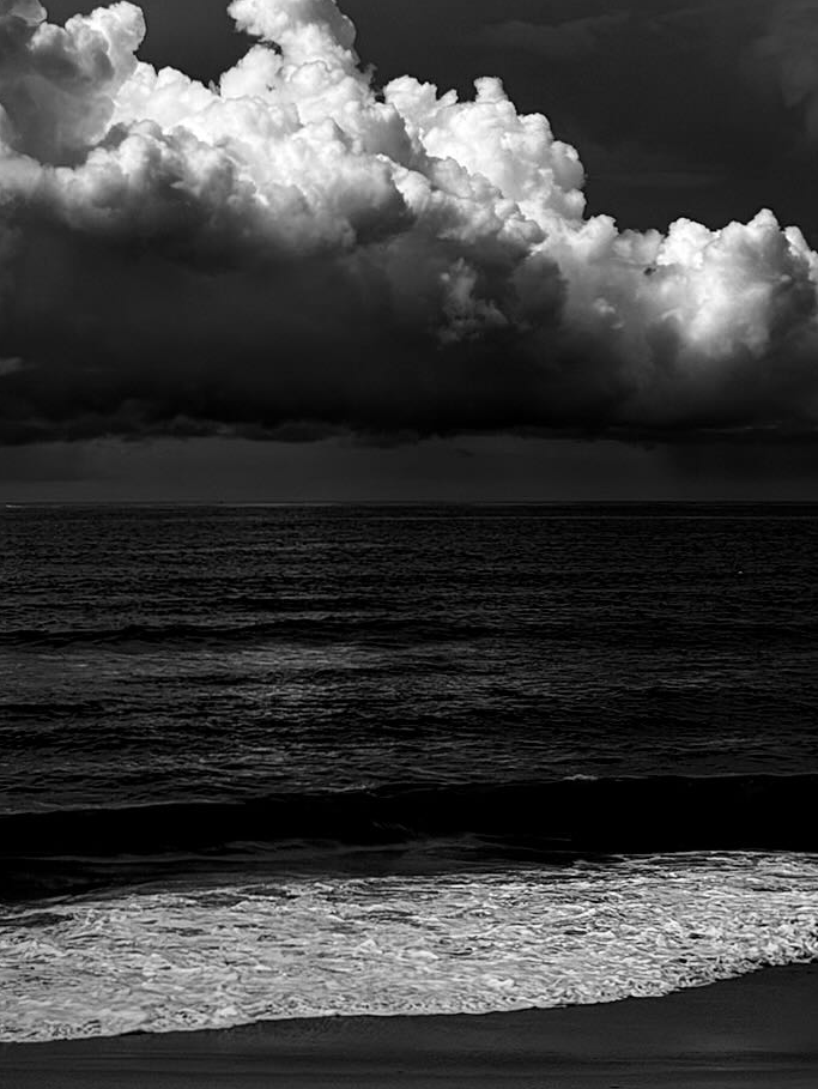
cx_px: 499
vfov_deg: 20.3
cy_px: 156
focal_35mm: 95
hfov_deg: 15.6
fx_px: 2990
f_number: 1.78
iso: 80
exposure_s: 1/16129
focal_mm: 6.76
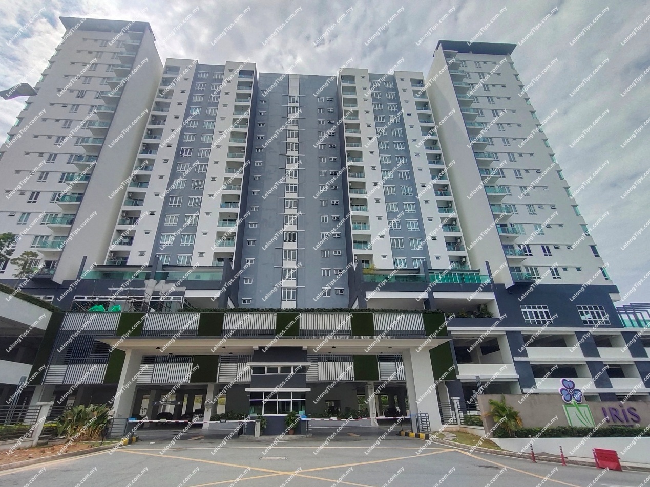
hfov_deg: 94.5
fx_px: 300
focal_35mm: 16
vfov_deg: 78.1
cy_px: 244
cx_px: 325
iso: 50
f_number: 2.2
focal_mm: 1.66
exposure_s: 1/896
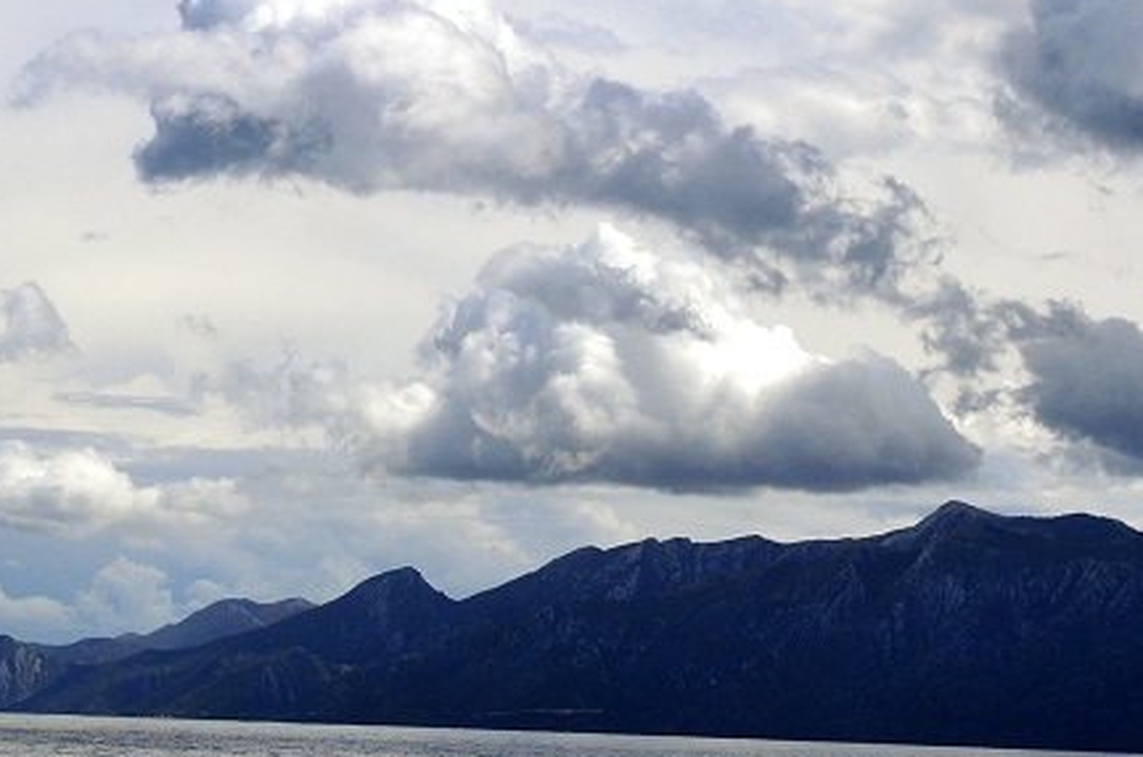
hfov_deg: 16.4
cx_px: 544
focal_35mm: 125
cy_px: 274
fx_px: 3960
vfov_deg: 10.9
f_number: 6.3
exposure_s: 1/3200
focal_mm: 36
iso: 250
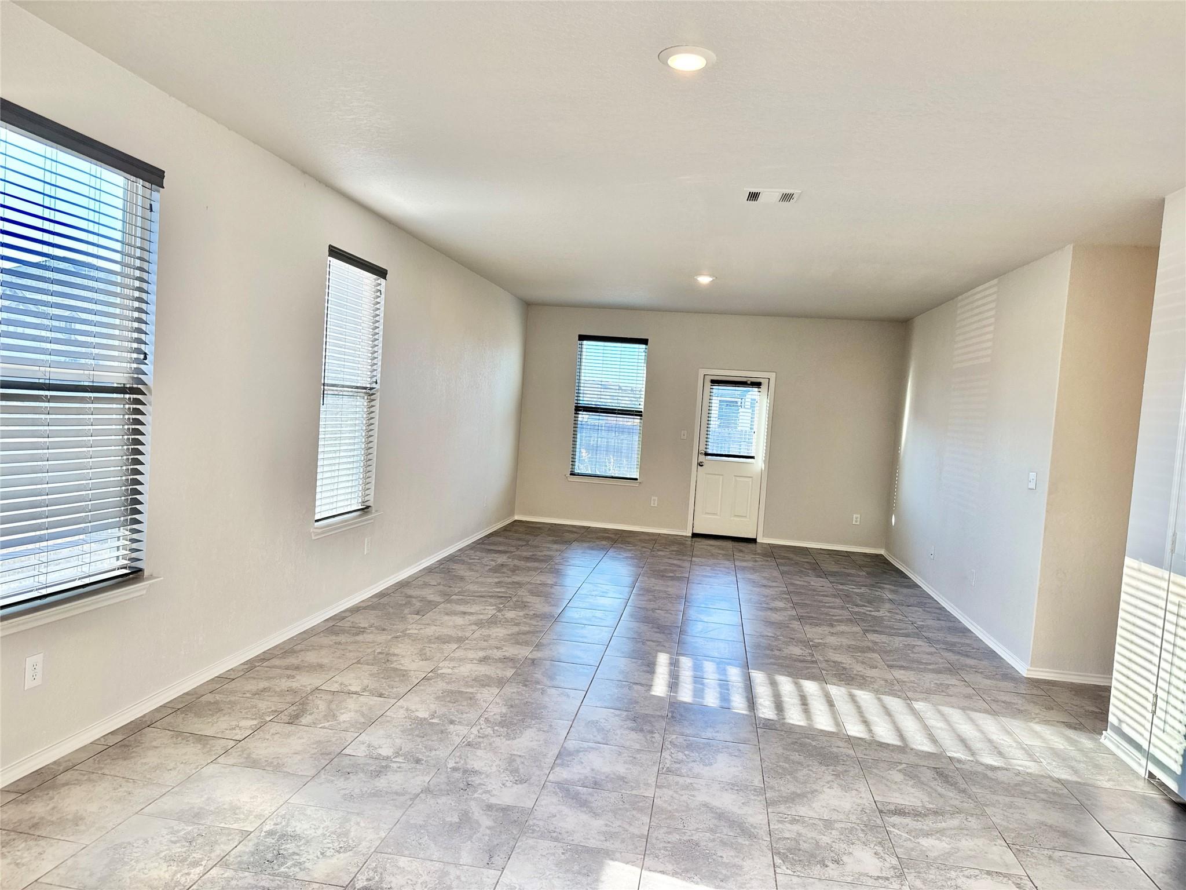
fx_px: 822
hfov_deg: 71.6
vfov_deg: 56.8
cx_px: 593
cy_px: 445
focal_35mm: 24
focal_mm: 6.76
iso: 80
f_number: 1.78
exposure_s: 1/170
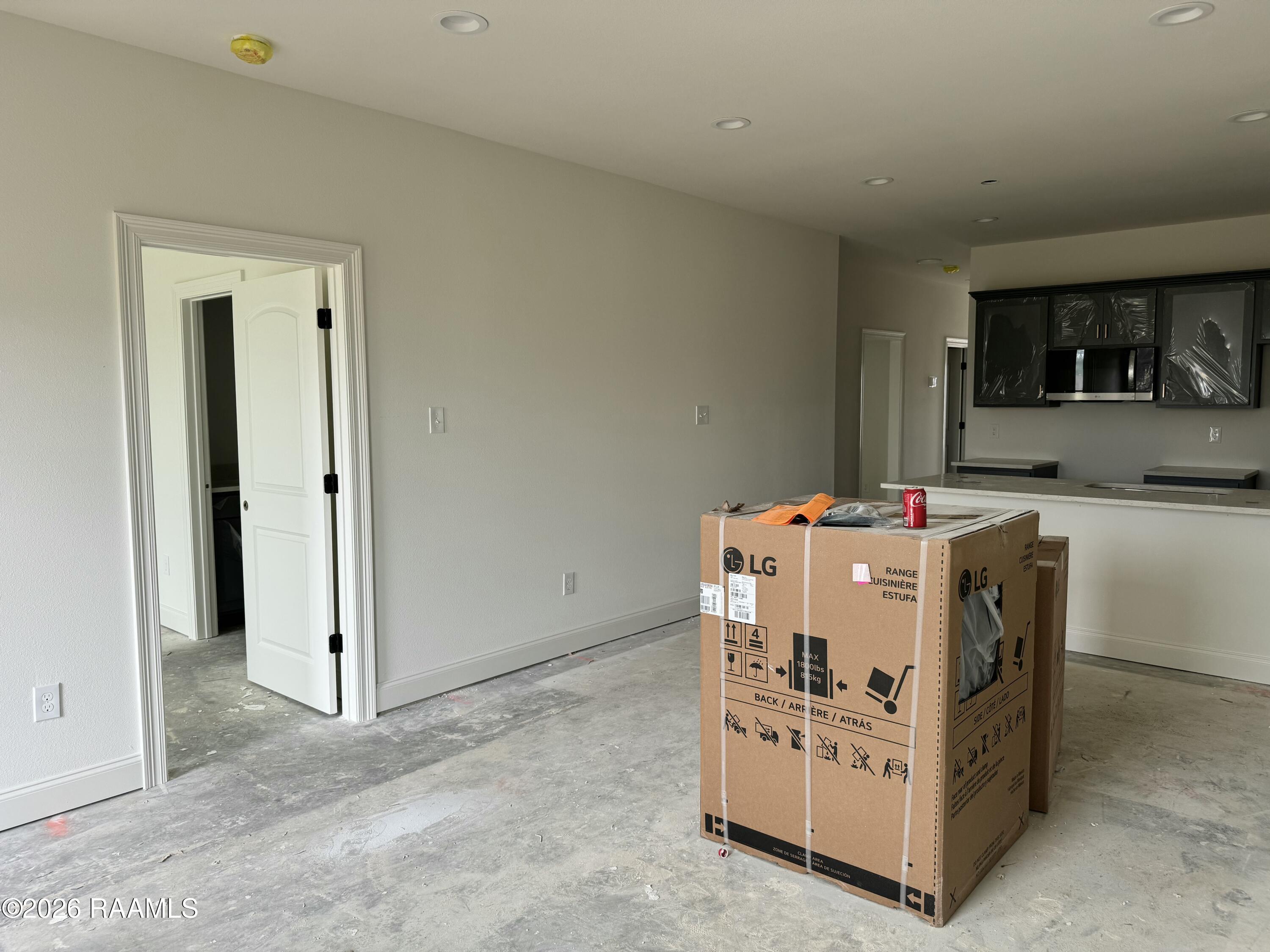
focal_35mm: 24
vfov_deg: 56.8
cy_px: 476
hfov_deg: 71.6
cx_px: 635
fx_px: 881
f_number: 1.78
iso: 80
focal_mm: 6.76
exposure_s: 1/121
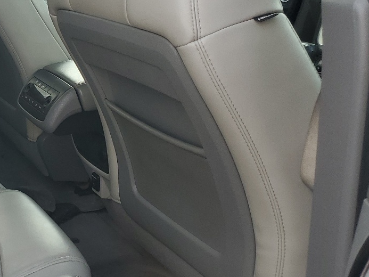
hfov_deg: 28.8
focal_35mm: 60
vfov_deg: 24.4
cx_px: -50
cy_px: 111
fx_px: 640
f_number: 1.5
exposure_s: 1/400
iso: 50
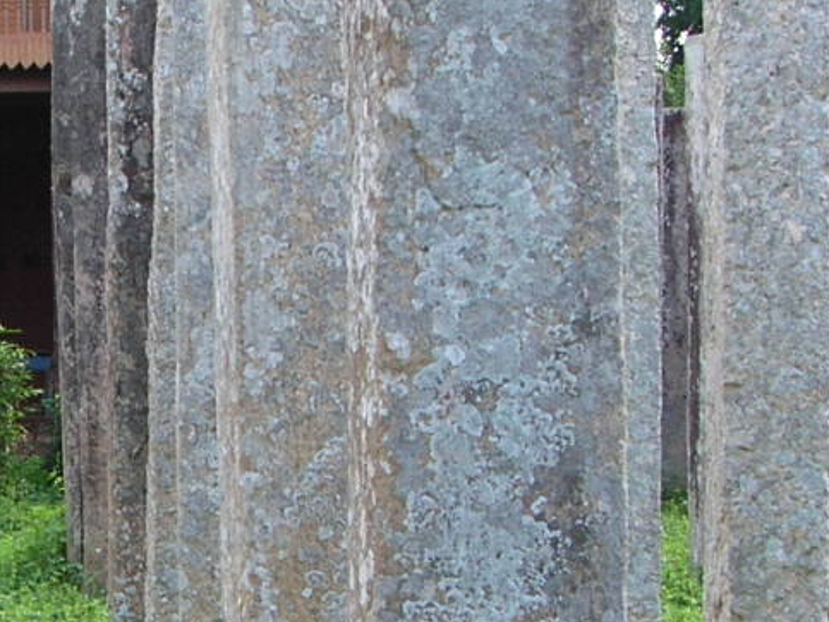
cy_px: 423
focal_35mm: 116
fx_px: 2777
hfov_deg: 16.5
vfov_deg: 12.7
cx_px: -84
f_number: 2.8
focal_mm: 5.8
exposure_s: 1/164
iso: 50
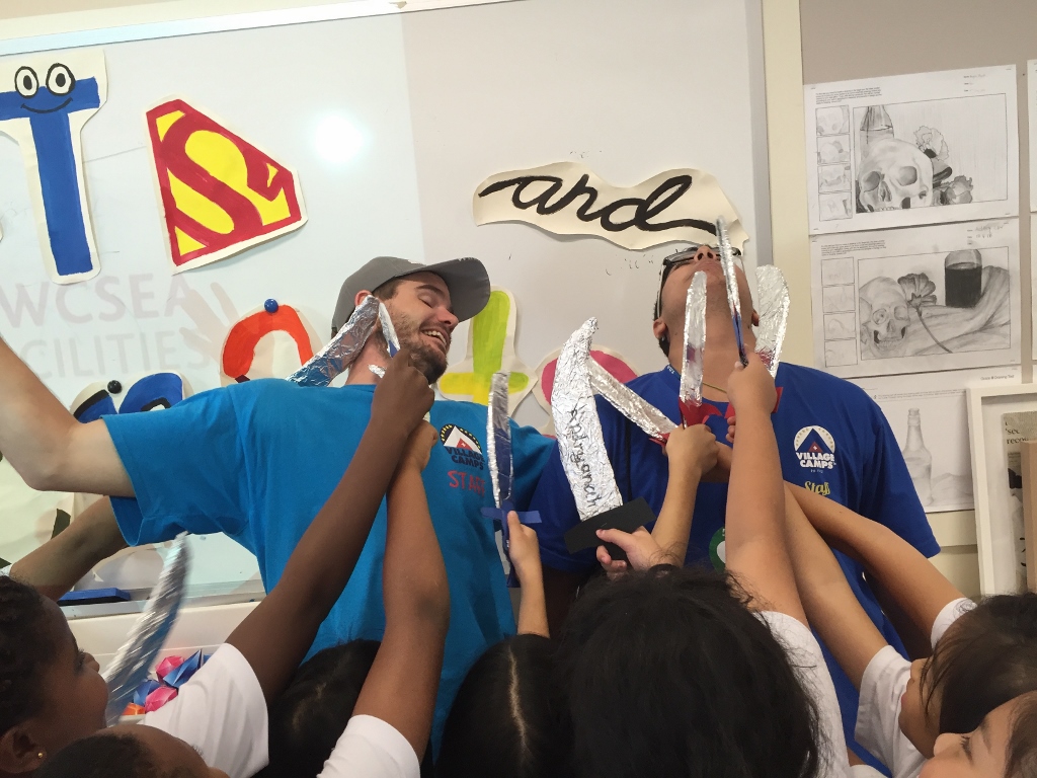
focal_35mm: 29
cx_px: 518
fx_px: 869
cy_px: 389
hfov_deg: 61.7
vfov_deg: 48.2
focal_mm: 4.15
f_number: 2.2
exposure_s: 1/33
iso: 40
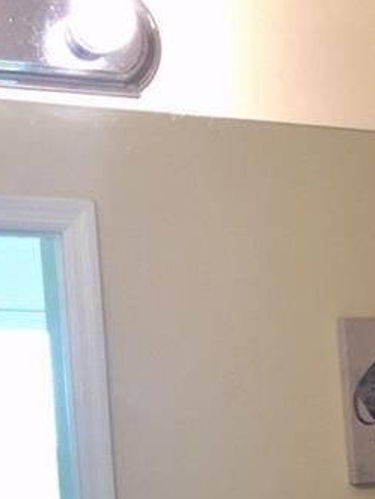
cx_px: 539
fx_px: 1514
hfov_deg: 13.4
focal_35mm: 105
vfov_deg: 16.4
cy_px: 829
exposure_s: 1/60
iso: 32
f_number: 2.2
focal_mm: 4.15
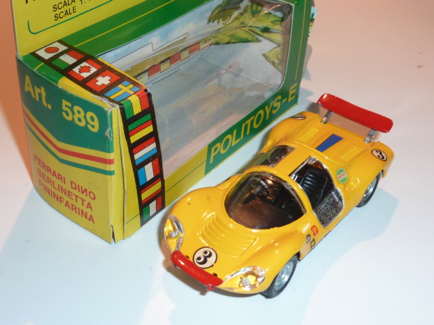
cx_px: 217
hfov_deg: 37.5
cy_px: 162
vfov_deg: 28.6
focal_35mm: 51
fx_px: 639
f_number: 3.4
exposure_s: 1/30
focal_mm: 4.7
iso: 100
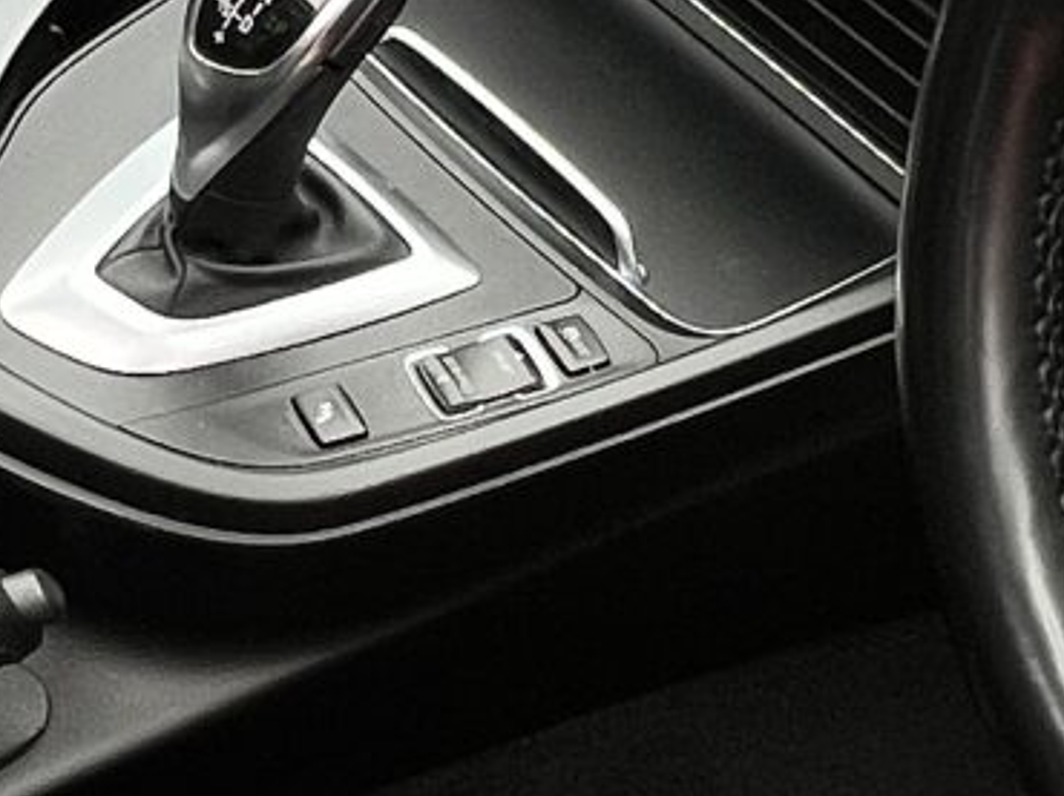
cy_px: 247
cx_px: 302
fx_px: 2765
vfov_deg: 16.3
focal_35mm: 90
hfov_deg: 21.6
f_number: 1.8
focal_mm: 1.57
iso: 80
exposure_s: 1/152
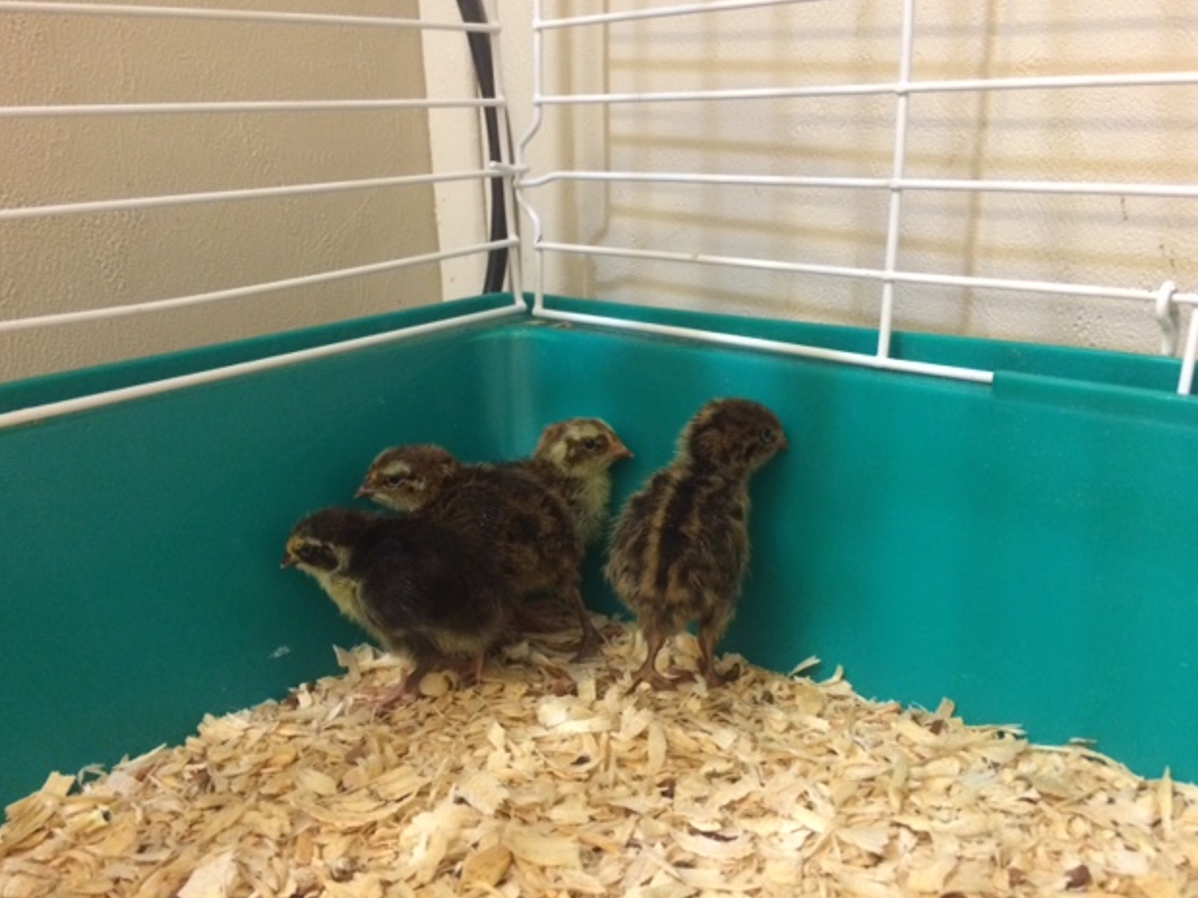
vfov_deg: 46.8
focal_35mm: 30
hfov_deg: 60.0
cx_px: 596
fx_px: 1038
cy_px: 435
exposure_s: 1/30
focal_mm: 4.15
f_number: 2.2
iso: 320
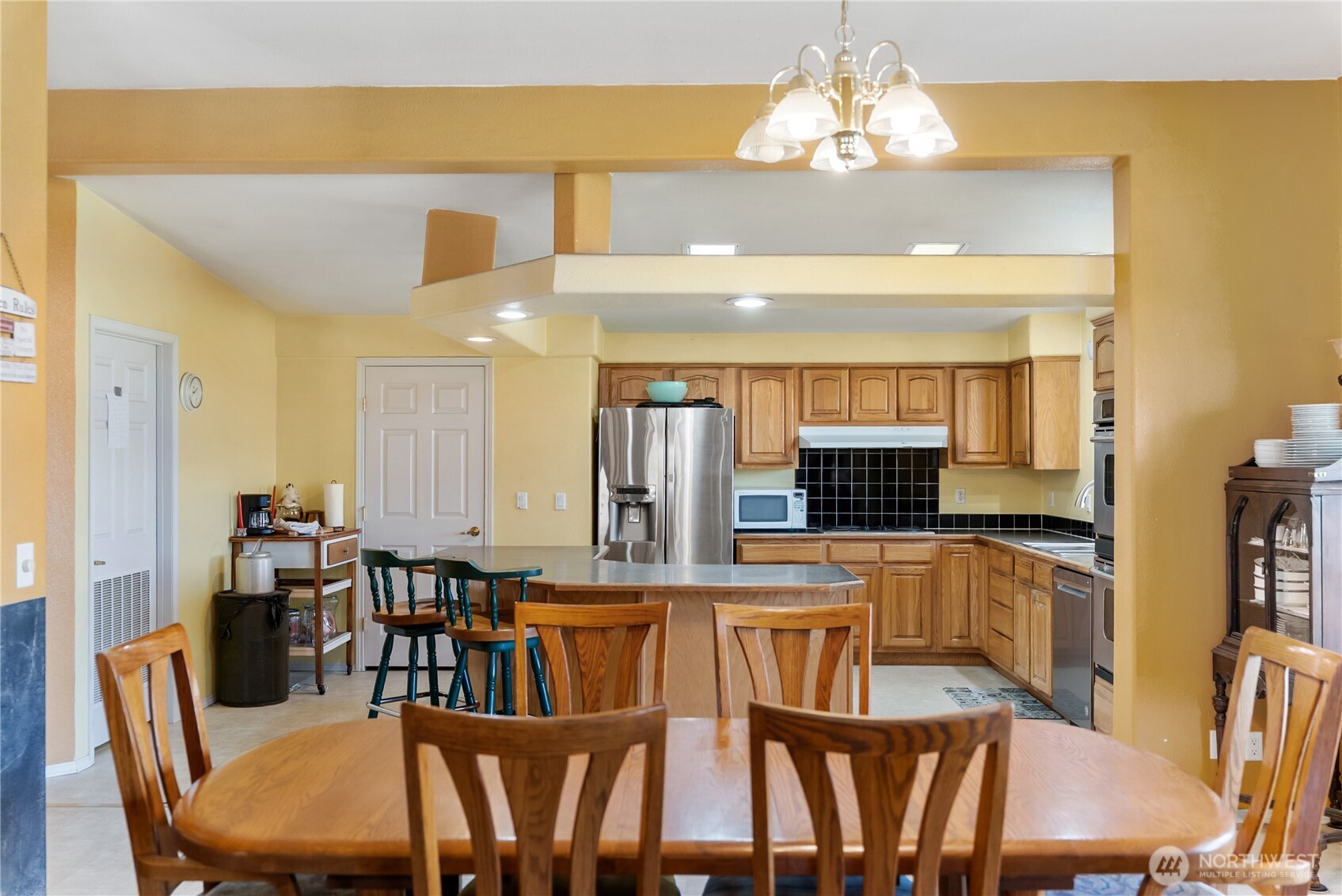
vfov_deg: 43.7
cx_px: 671
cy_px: 448
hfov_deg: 61.9
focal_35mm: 30
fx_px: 1119
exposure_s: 1/50
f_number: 2.8
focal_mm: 30
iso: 400
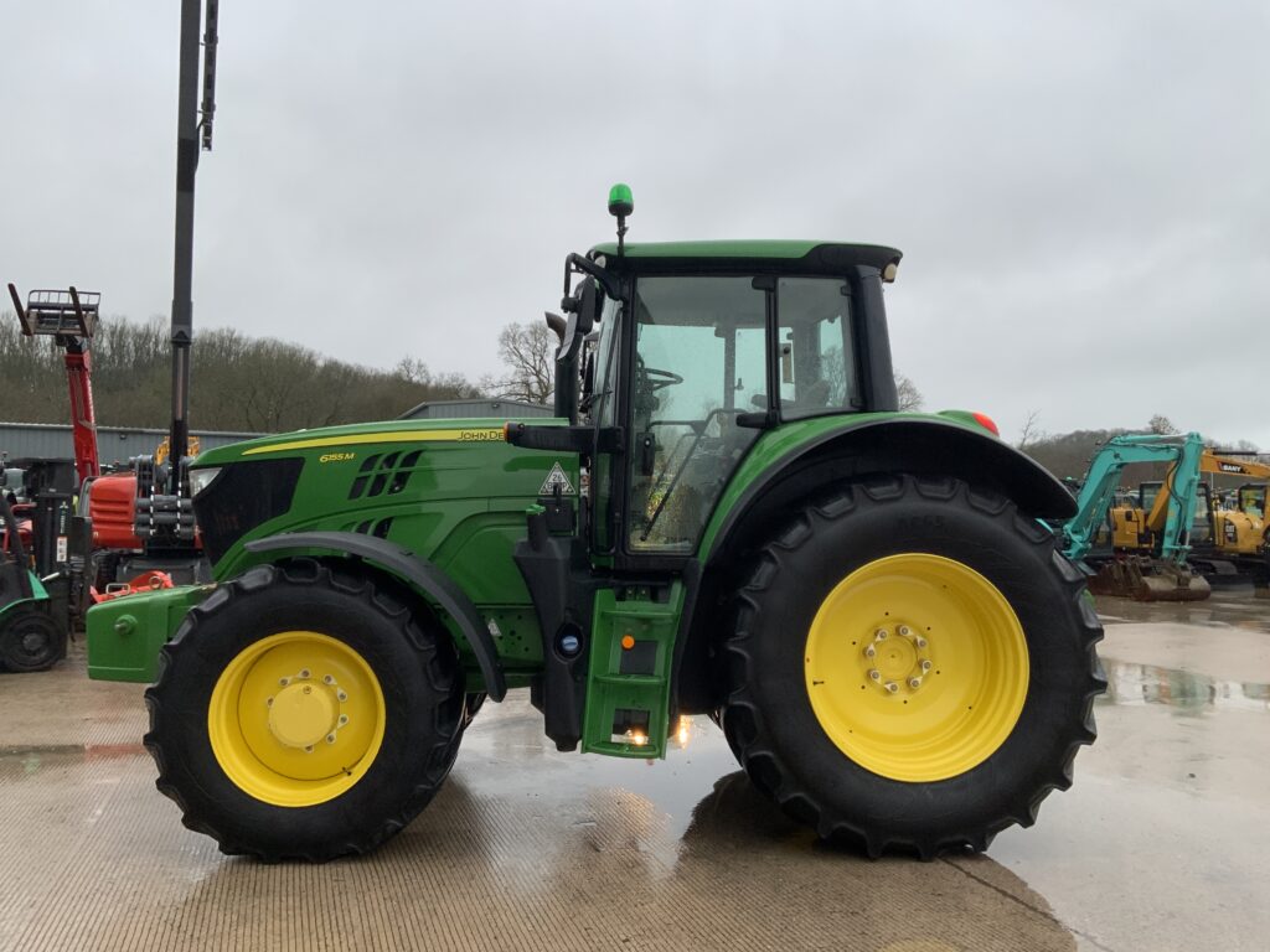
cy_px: 476
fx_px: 1064
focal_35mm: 29
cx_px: 635
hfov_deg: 61.7
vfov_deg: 48.2
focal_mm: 3
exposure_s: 1/88
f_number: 1.8
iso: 64
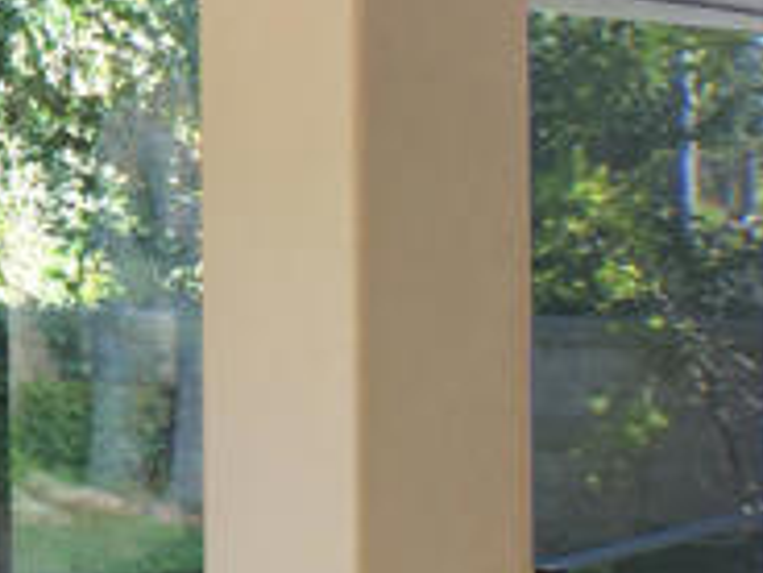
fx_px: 3549
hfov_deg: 12.1
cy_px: 249
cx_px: -95
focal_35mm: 161
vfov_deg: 9.2
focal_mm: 4.15
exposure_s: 1/120
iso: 40
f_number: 2.2
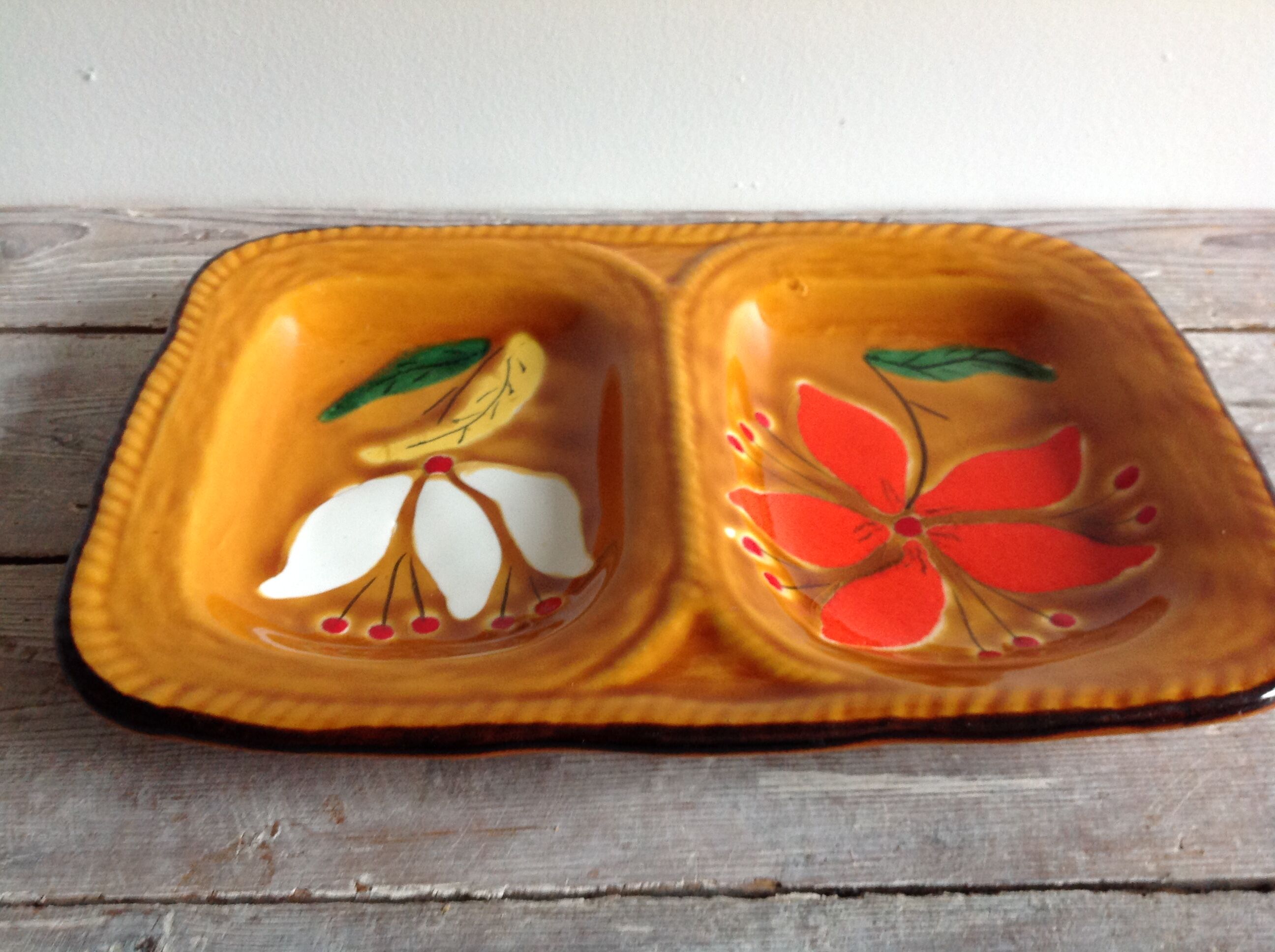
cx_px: 638
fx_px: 1287
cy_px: 476
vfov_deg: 40.6
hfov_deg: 52.7
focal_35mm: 35
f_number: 2.4
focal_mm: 4.28
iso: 160
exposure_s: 1/15
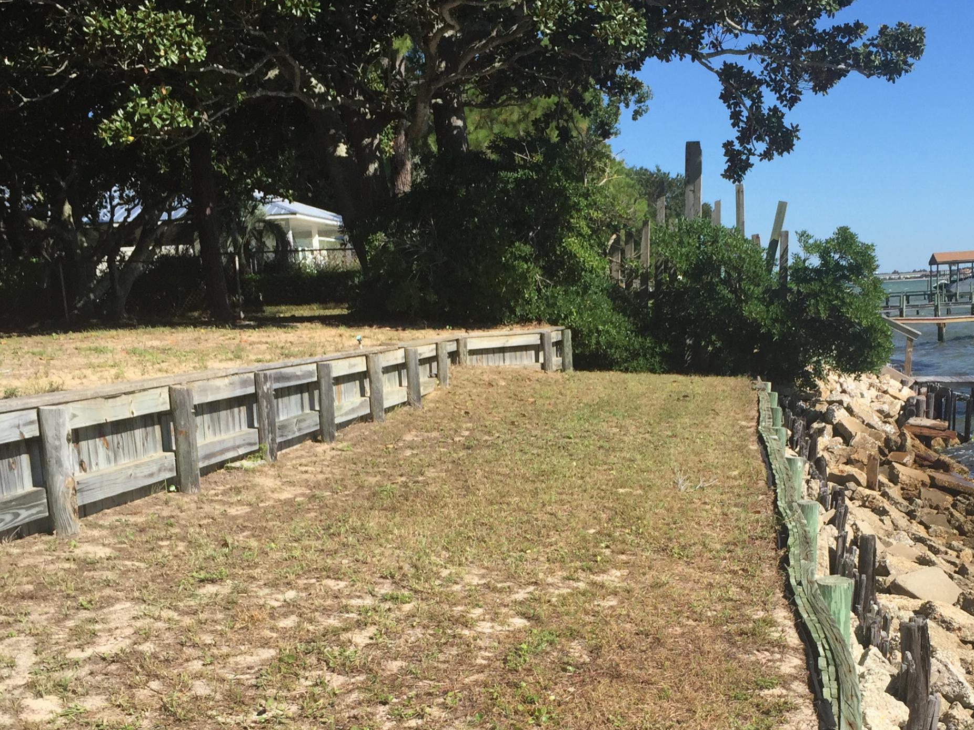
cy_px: 562
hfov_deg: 40.3
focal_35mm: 47
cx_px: 587
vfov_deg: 30.3
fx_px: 1322
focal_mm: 4.15
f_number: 2.2
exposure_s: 1/2083
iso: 32
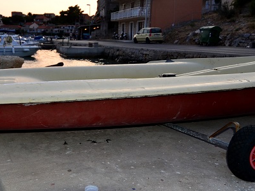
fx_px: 287
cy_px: 67
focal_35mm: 39
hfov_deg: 47.5
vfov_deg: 36.5
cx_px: 97
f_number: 4
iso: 320
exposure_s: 1/250
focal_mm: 12
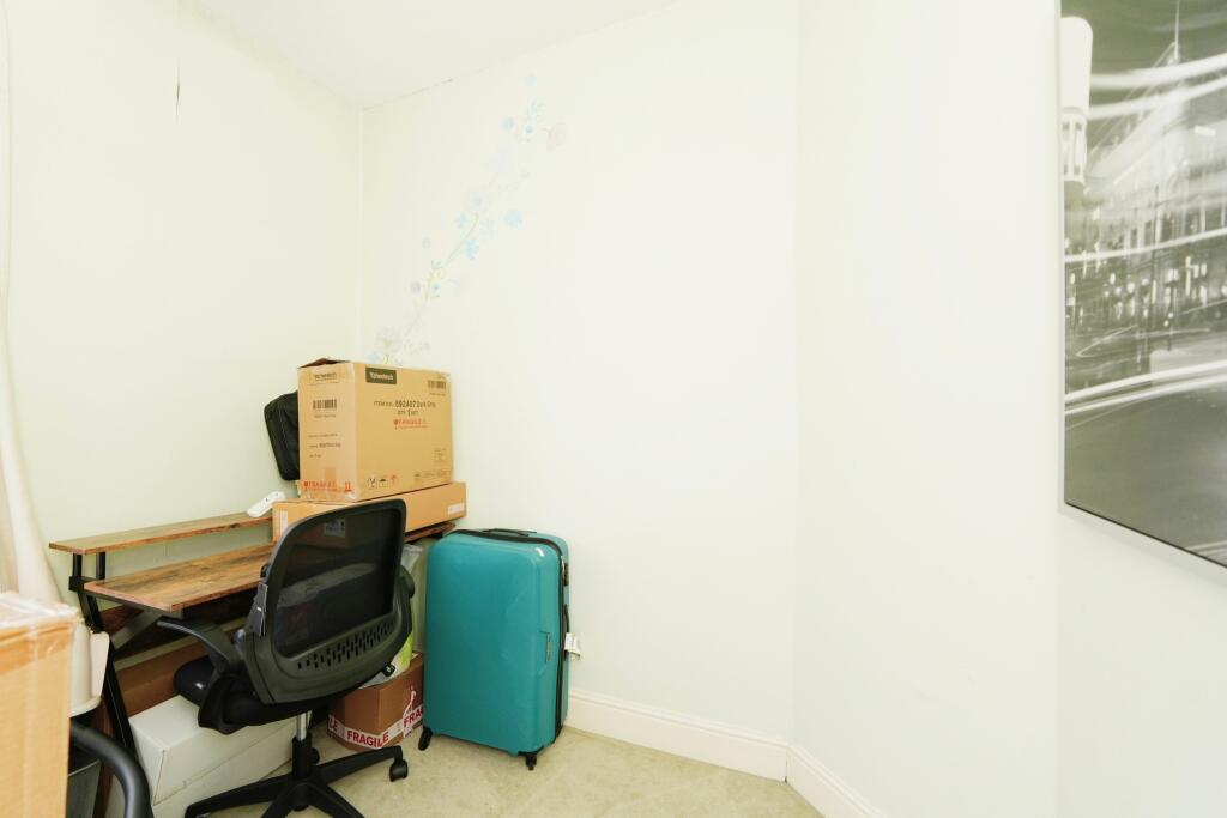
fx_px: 511
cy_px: 409
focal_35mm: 15
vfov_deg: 77.3
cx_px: 614
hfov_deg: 100.4
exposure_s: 1/160
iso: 400
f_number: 4
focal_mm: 10
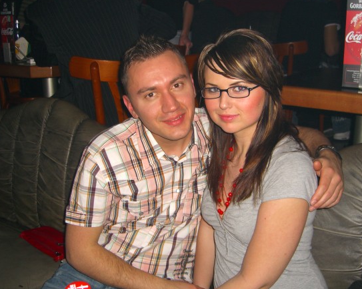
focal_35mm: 41
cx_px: 183
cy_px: 141
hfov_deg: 44.8
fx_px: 439
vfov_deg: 36.5
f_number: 2.8
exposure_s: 1/60
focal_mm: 7.9
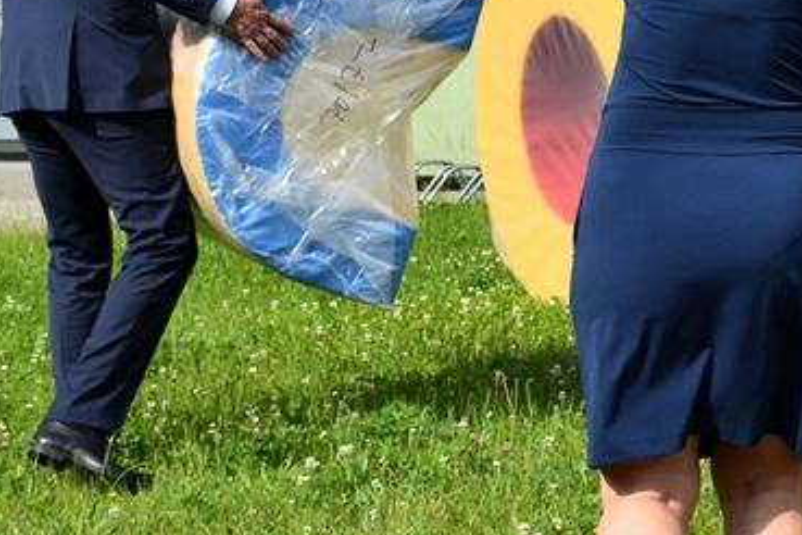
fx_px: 3898
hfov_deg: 11.7
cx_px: 717
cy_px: -21
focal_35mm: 175
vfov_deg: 7.8
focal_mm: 42
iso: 200
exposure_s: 1/400
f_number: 10
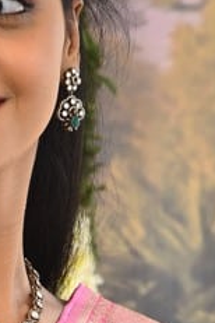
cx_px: -18
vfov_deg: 4.5
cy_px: 378
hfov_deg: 3.0
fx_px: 4094
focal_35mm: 457
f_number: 4.5
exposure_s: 1/125
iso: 640
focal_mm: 110
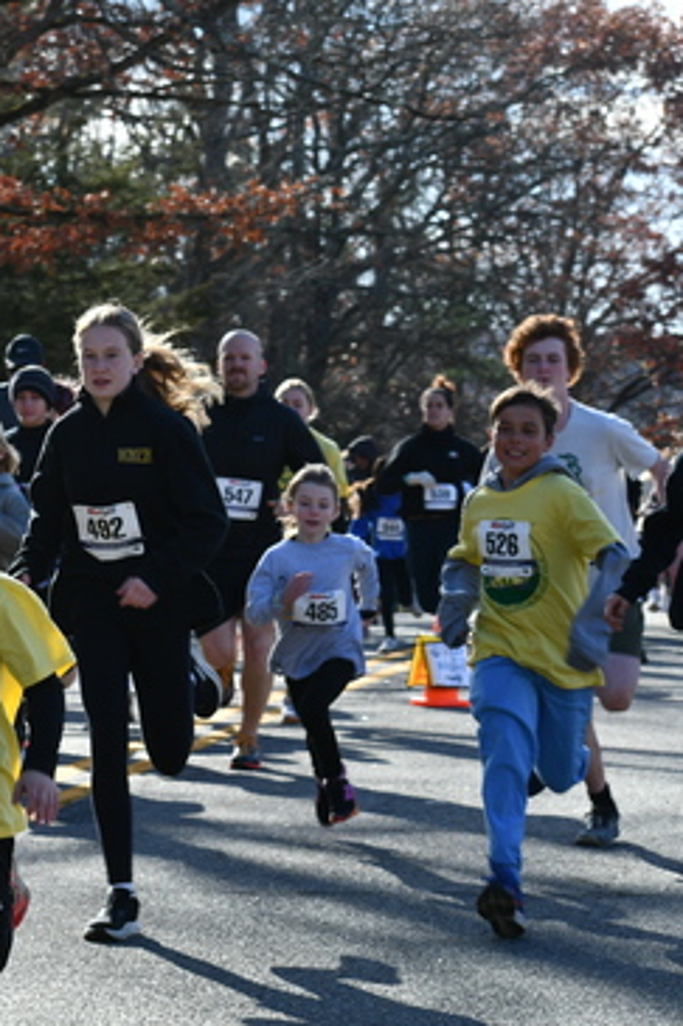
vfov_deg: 12.2
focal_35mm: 169
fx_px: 4814
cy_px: 513
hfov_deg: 8.1
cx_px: -84
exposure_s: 1/250
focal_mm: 75
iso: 200
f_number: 8
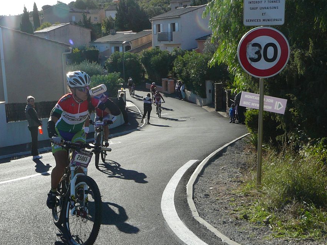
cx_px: 114
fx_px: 463
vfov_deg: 29.6
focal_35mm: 49
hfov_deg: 38.5
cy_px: 143
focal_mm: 5.2
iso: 80
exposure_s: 1/400
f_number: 5
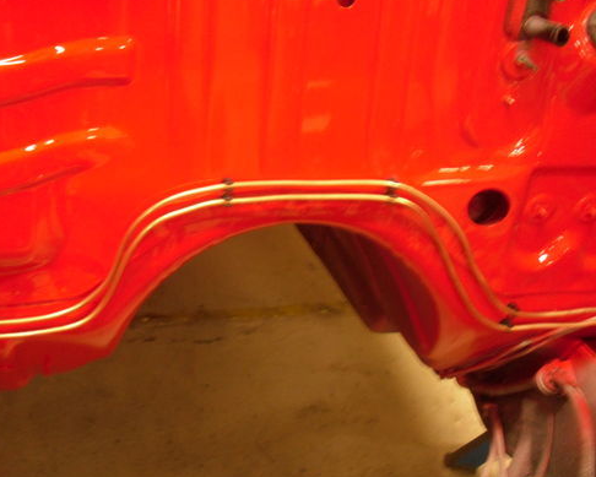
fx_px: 794
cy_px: 266
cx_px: 223
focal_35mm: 45
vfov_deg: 33.4
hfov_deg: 40.9
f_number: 3
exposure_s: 1/7
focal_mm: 6.3
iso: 400
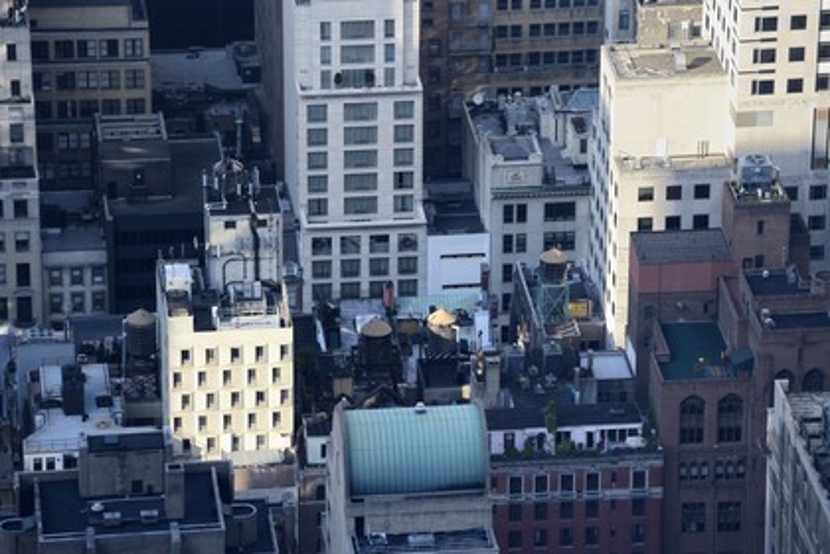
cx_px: 415
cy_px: 277
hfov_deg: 10.3
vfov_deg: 6.9
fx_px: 4611
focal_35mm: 200
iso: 400
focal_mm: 200
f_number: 7.1
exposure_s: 1/400
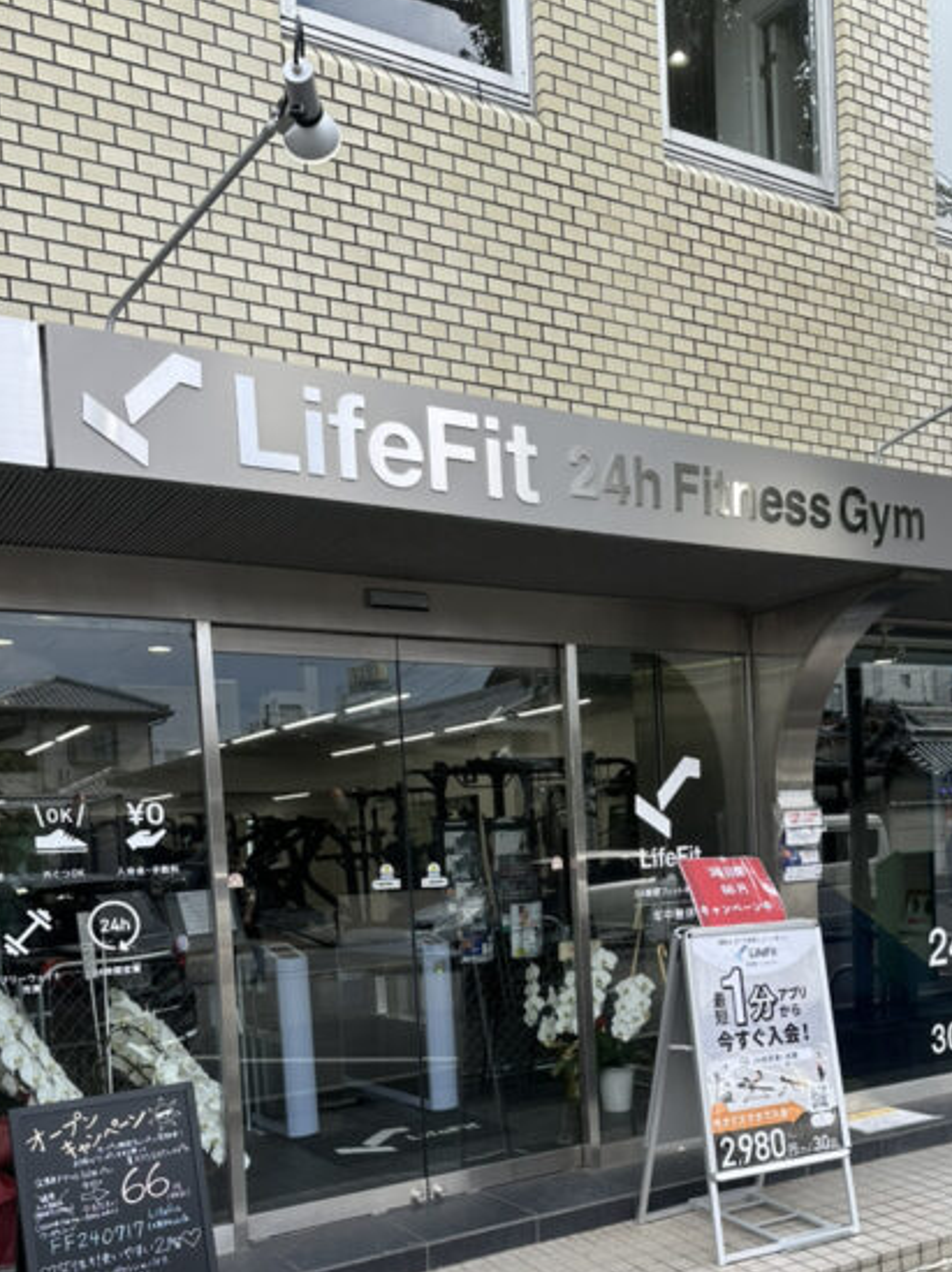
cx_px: 584
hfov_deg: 40.4
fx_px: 1285
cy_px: 908
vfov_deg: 51.0
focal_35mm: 35
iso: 80
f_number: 1.78
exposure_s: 1/740
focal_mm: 6.86
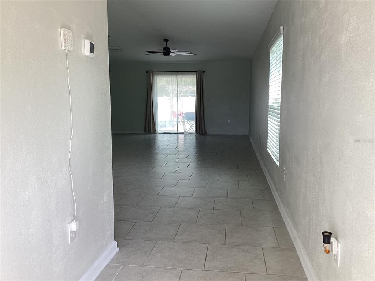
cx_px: 188
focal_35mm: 31
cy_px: 140
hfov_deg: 58.4
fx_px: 336
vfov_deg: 45.4
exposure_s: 1/120
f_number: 2.4
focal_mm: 3.3
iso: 25
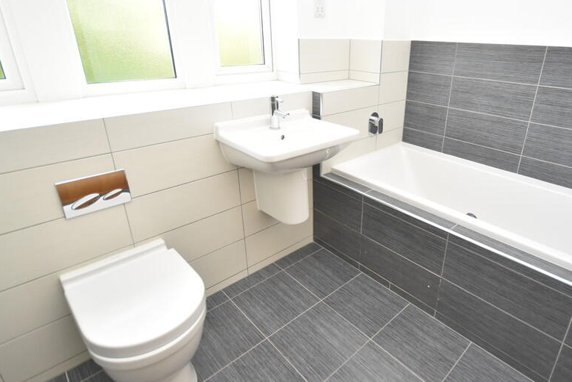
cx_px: 343
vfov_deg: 61.6
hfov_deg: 83.0
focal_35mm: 20
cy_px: 163
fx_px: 318
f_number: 4.5
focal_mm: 10
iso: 800
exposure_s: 1/160
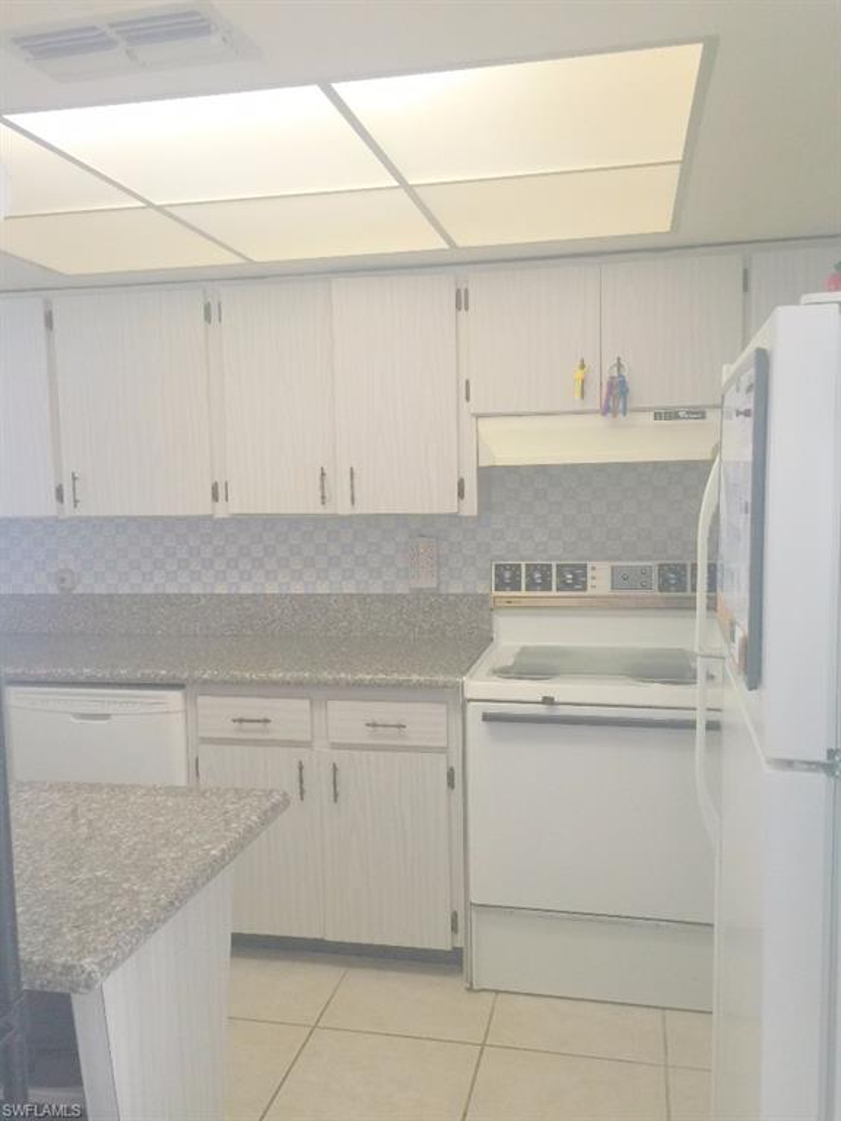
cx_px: 420
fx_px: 939
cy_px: 560
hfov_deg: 48.2
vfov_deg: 61.7
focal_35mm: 29
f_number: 2.2
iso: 50
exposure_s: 1/30
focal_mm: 4.15
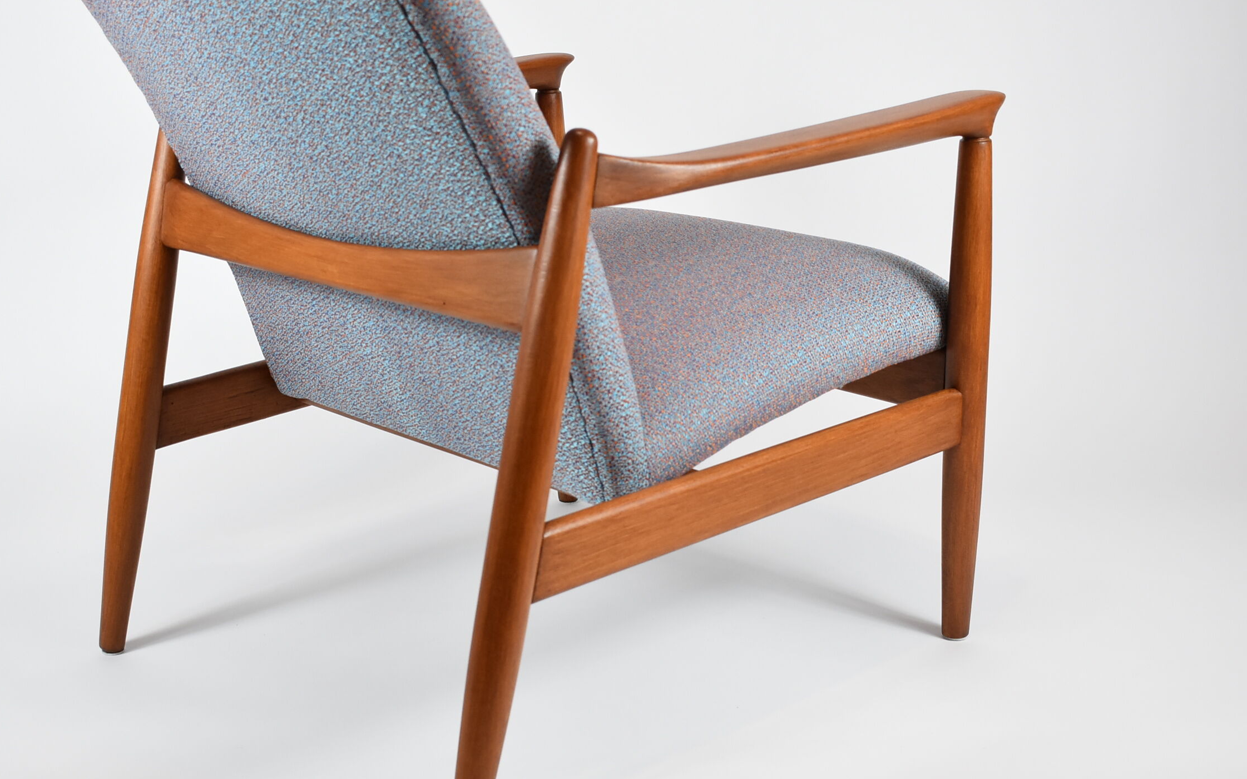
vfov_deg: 26.3
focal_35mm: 49
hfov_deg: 41.0
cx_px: 531
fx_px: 1665
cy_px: 384
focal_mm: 24
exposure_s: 1/125
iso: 800
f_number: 5
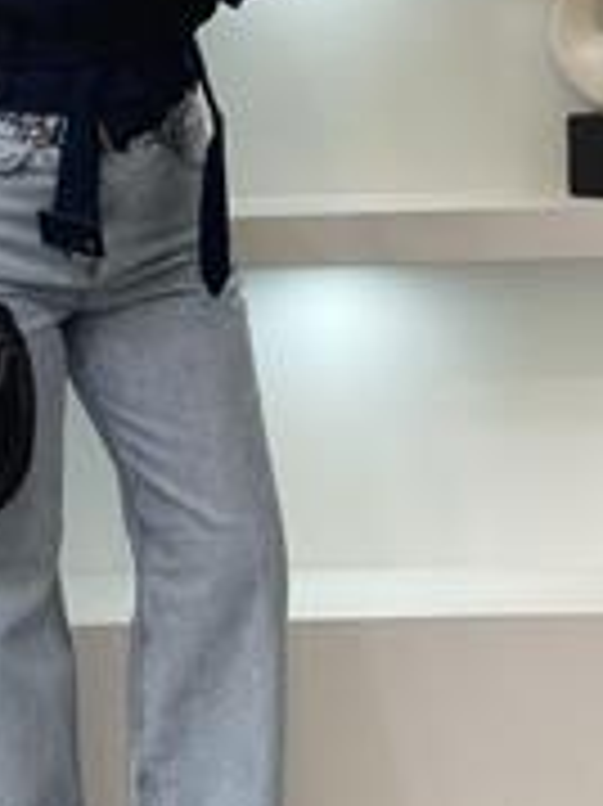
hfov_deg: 12.3
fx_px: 2790
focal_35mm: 120
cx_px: 86
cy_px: 286
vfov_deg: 16.4
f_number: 2
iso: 64
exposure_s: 1/100
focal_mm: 6
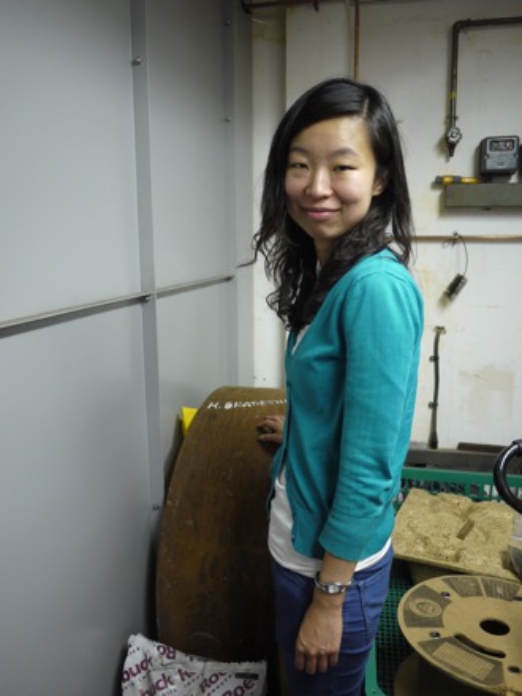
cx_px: 261
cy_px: 348
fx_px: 563
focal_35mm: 28
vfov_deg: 63.4
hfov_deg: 49.7
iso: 320
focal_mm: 14
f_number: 2.5
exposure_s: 1/60
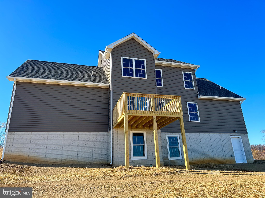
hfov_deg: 67.3
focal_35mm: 26
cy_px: 99
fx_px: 199
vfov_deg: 53.1
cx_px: 132
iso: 50
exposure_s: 1/982
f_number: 1.5
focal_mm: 5.7
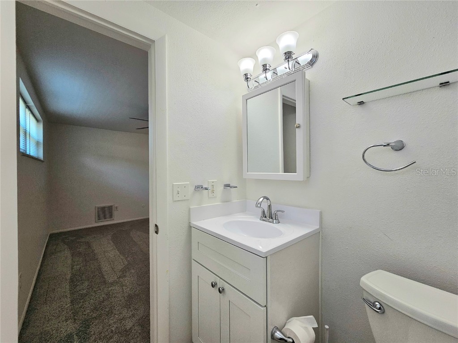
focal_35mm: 13
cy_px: 172
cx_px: 229
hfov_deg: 106.2
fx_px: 172
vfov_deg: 89.9
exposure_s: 1/120
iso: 80
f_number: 2.2
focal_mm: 2.2
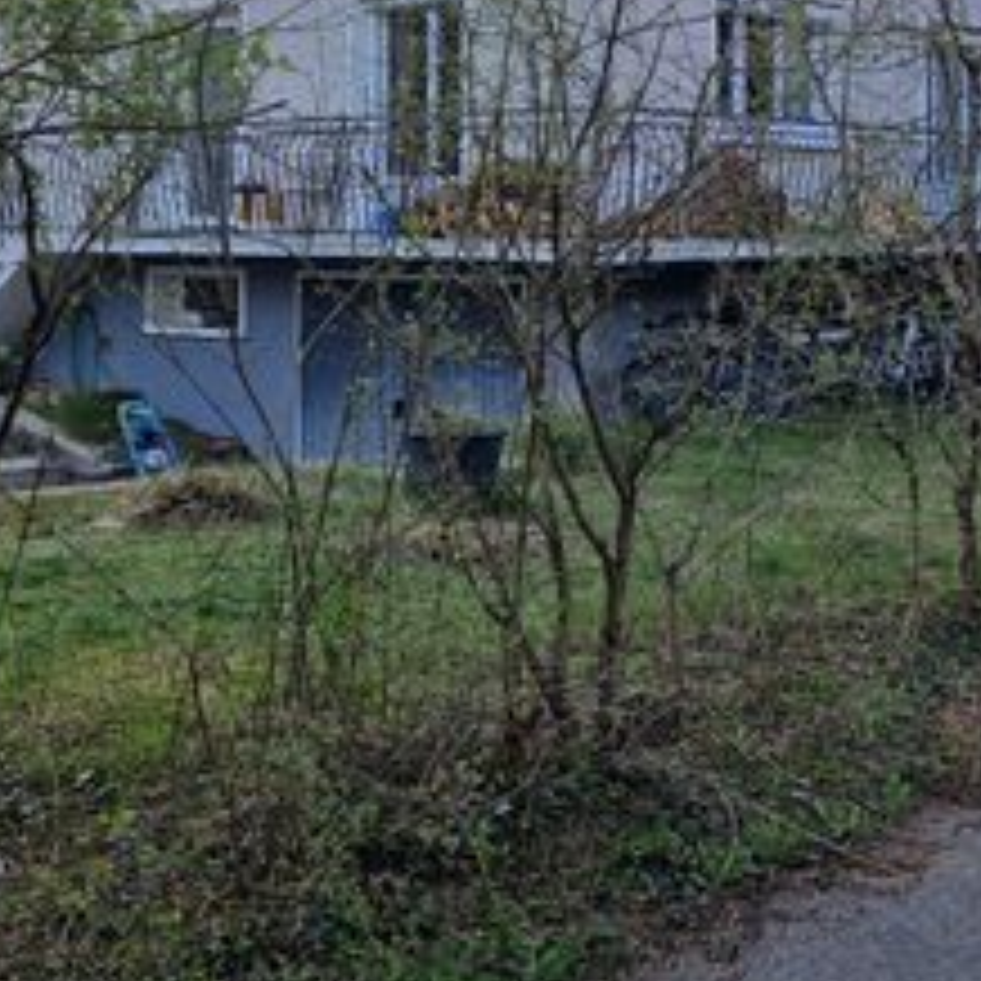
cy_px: 153
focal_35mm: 56
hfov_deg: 30.1
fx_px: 1795
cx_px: 724
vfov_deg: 29.6
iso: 50
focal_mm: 5.4
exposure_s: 1/278
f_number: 1.8
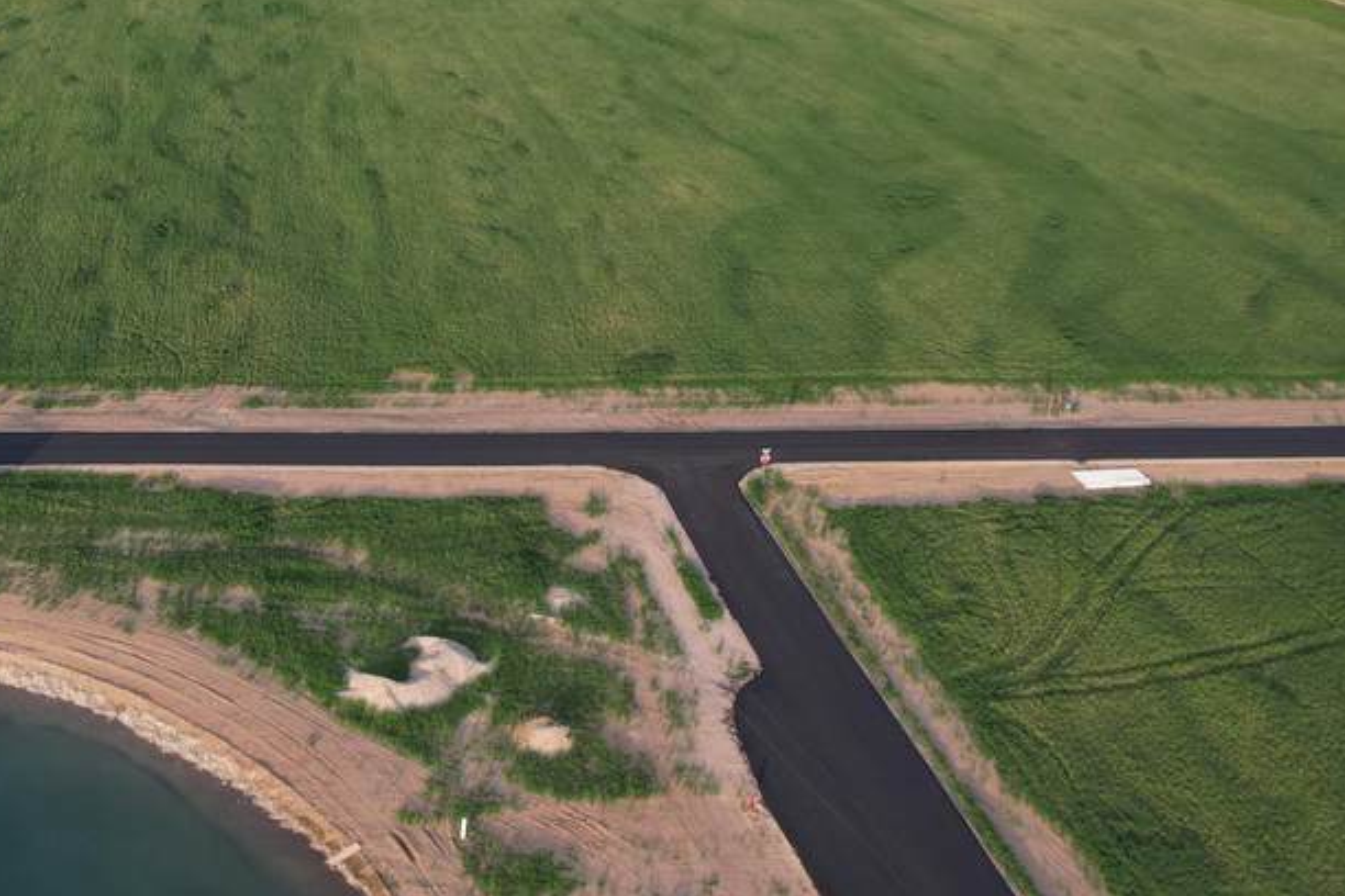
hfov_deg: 40.5
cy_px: 256
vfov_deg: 28.9
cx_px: 220
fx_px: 1718
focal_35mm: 46
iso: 150
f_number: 2.8
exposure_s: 1/500
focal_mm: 8.38
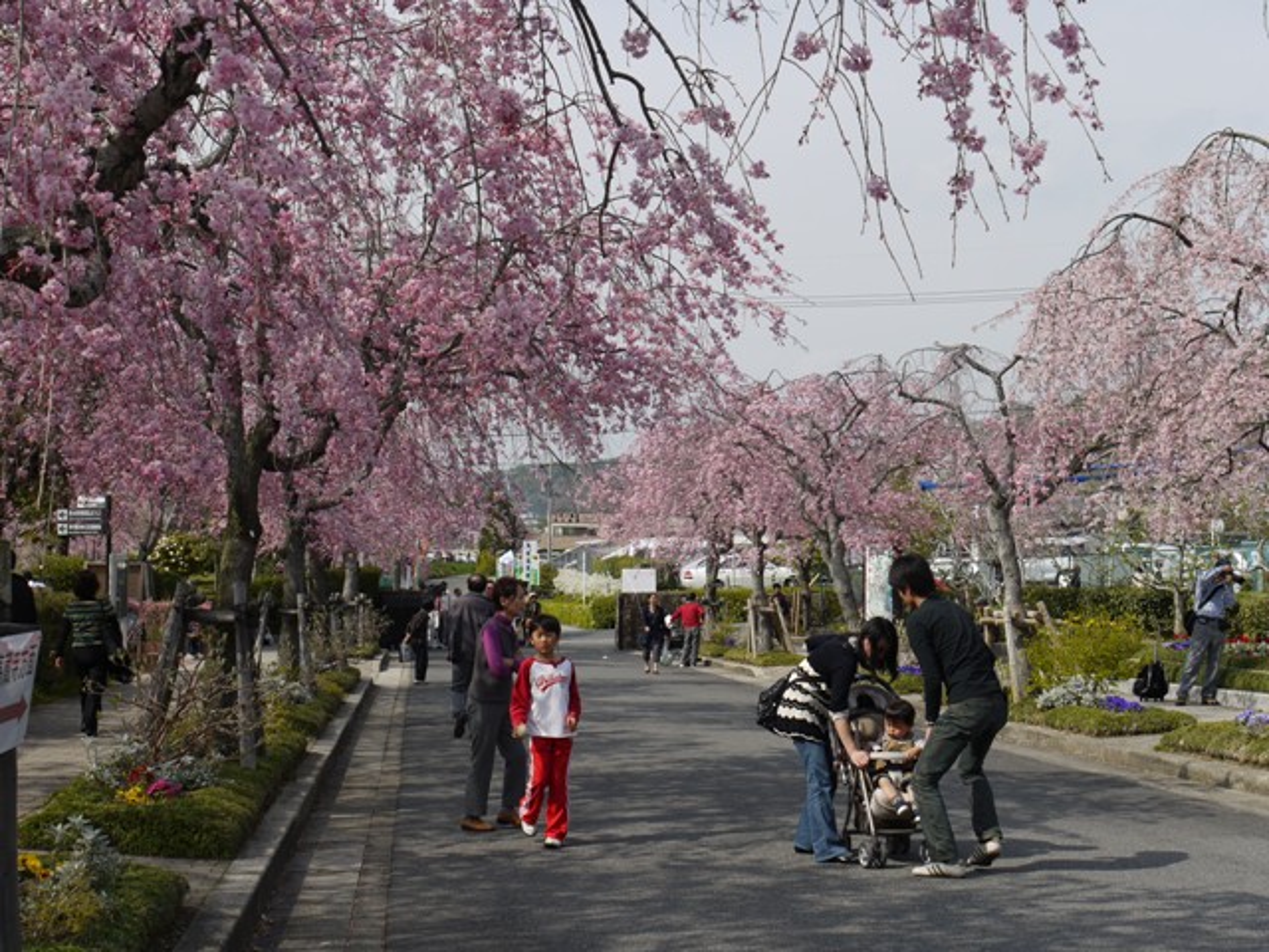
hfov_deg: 36.8
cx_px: 634
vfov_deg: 28.0
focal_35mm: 52
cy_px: 476
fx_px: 1906
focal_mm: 26
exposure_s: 1/320
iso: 100
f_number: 8
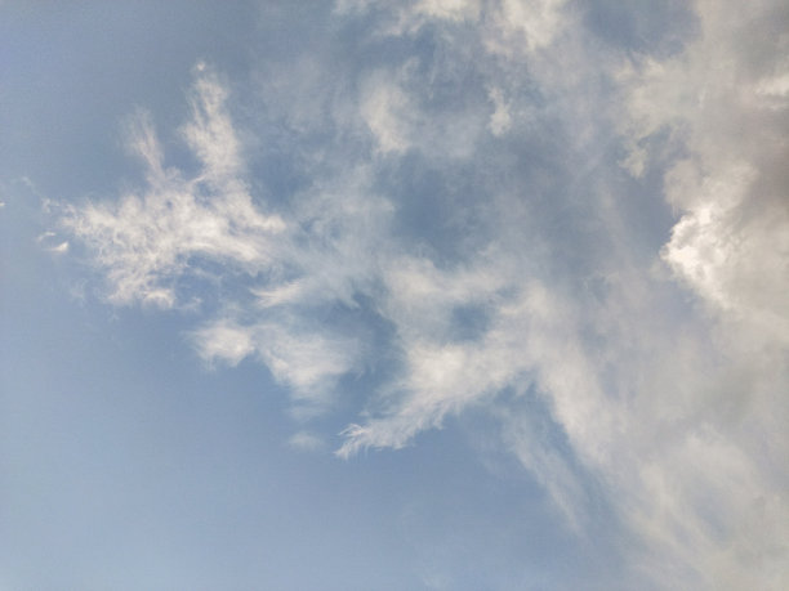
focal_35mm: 23
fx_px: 524
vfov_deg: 58.9
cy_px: 296
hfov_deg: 73.9
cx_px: 394
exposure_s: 1/328
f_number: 1.7
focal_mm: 3.99
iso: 33
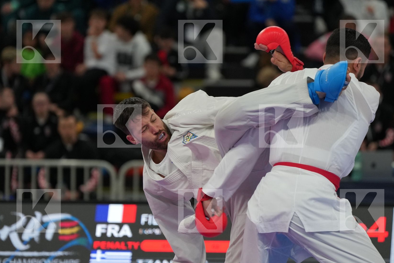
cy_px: 126
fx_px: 3470
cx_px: 200
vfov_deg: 4.3
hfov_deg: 6.5
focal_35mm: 317
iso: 1600
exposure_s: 1/1000
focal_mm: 194
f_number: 2.8
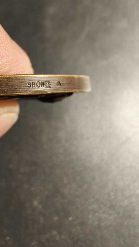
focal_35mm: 26
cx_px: 44
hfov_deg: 43.6
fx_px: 170
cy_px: 122
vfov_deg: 71.9
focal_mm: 2.32
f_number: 2
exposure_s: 1/50
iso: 160
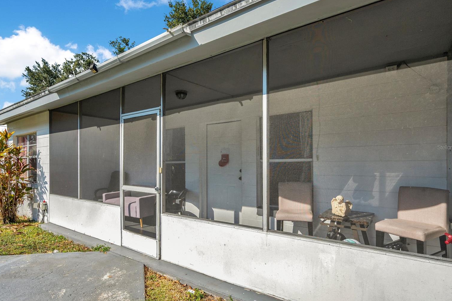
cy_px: 147
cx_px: 225
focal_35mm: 19
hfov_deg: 86.9
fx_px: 238
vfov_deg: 64.5
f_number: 7.1
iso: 400
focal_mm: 18
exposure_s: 1/1250
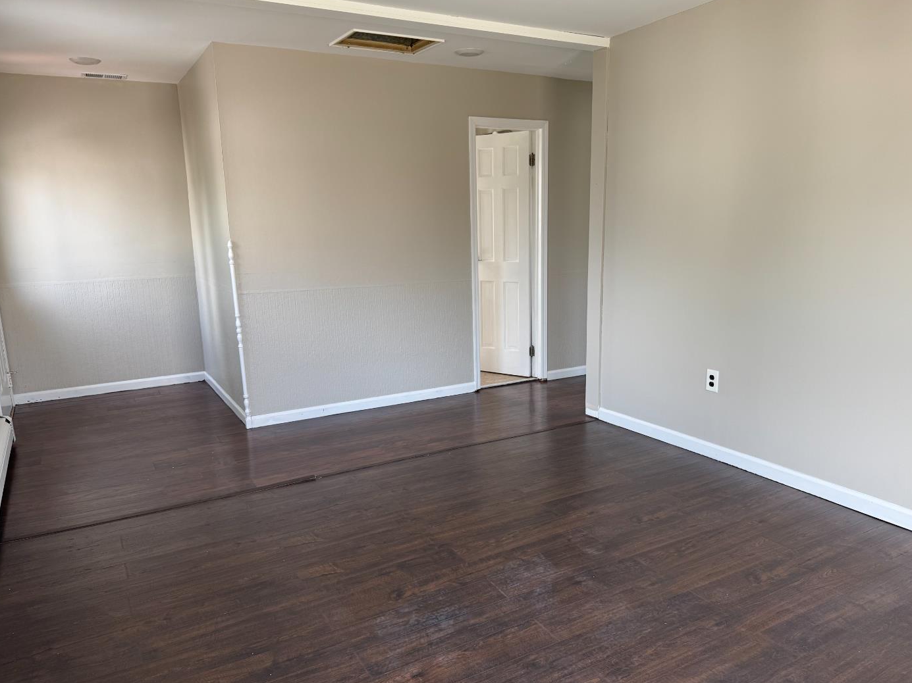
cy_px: 364
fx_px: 685
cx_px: 487
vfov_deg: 53.0
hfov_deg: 67.2
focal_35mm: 26
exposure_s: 1/121
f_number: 1.78
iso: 100
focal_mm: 6.76
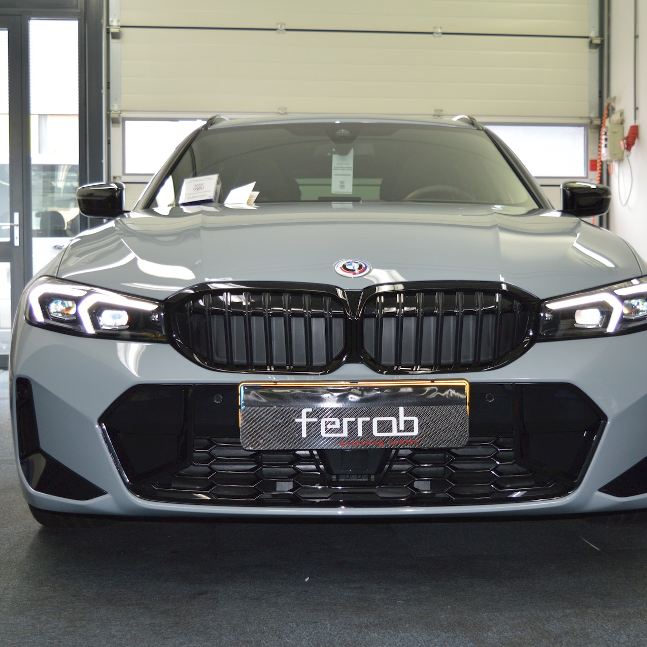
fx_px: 1177
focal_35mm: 56
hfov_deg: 30.7
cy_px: 324
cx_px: 350
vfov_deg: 30.7
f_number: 4.2
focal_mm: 29
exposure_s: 1/60
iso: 450
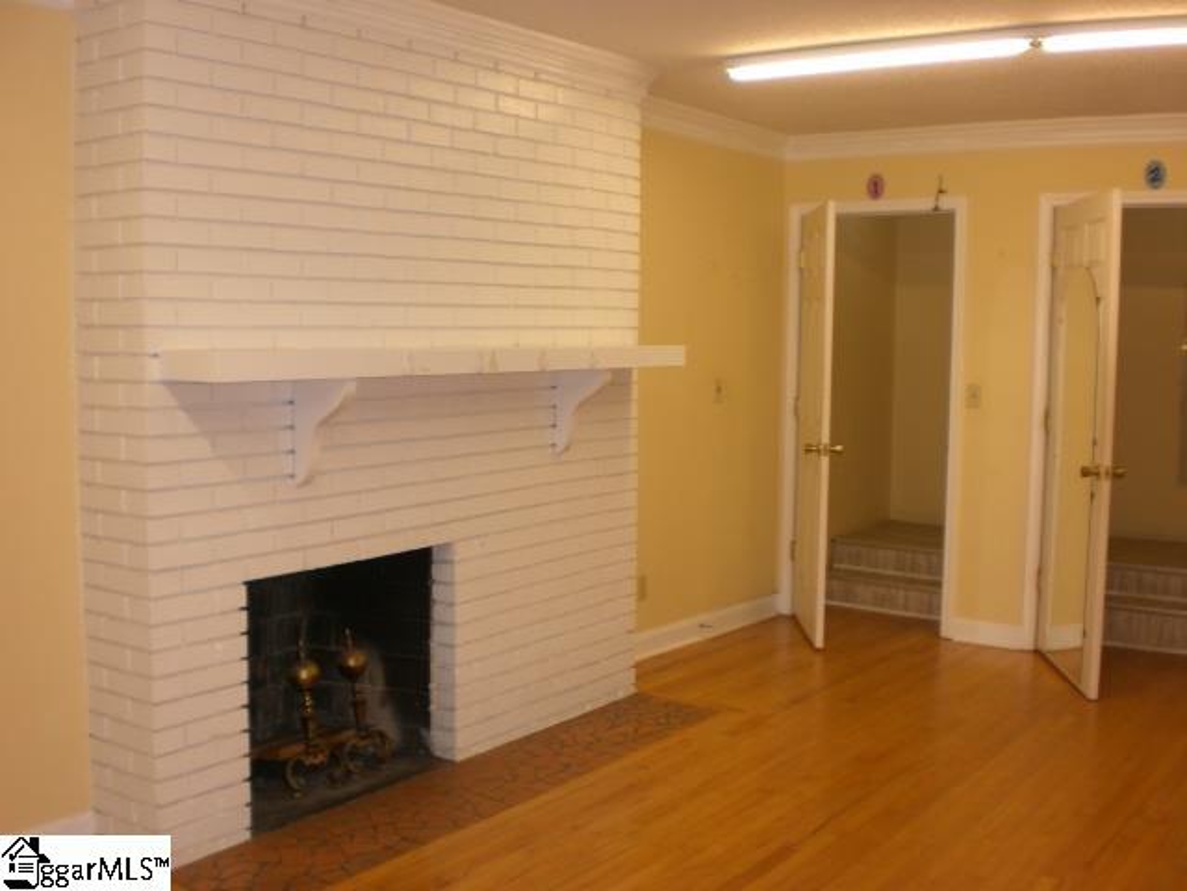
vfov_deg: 37.7
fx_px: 1303
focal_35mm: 38
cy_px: 446
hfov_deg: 49.0
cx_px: 594
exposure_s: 1/100
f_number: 3.1
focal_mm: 6.3
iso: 100
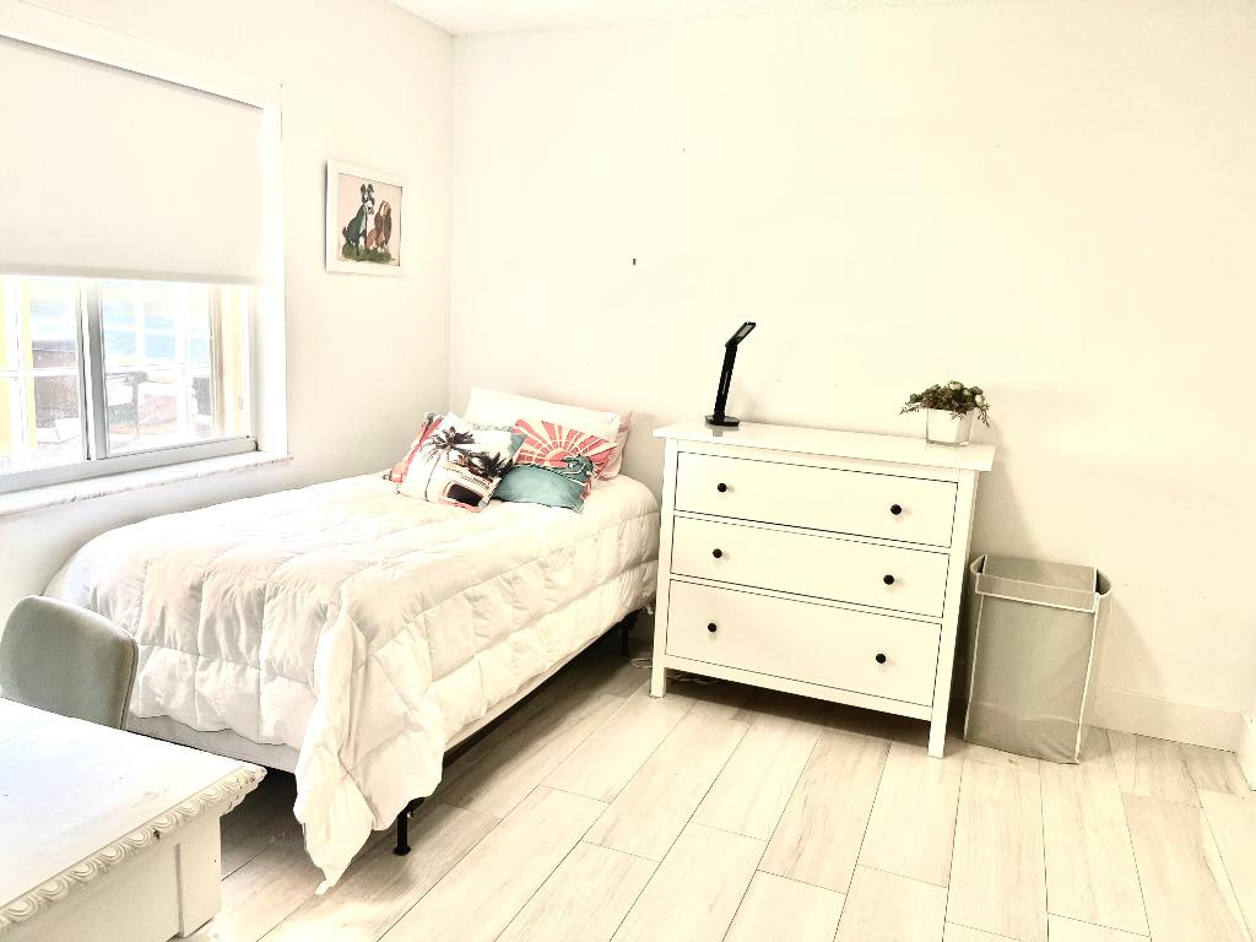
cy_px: 471
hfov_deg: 67.3
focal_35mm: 26
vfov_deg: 53.1
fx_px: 943
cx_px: 628
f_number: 1.6
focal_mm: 5.1
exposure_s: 1/122
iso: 80
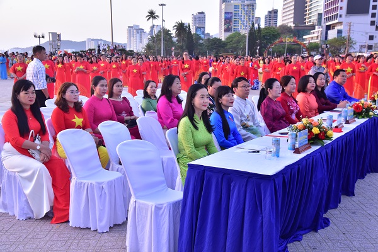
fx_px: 483
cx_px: 189
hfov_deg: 42.7
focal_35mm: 46
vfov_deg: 29.2
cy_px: 126
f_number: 8
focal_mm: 46
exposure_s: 1/200
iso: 1600
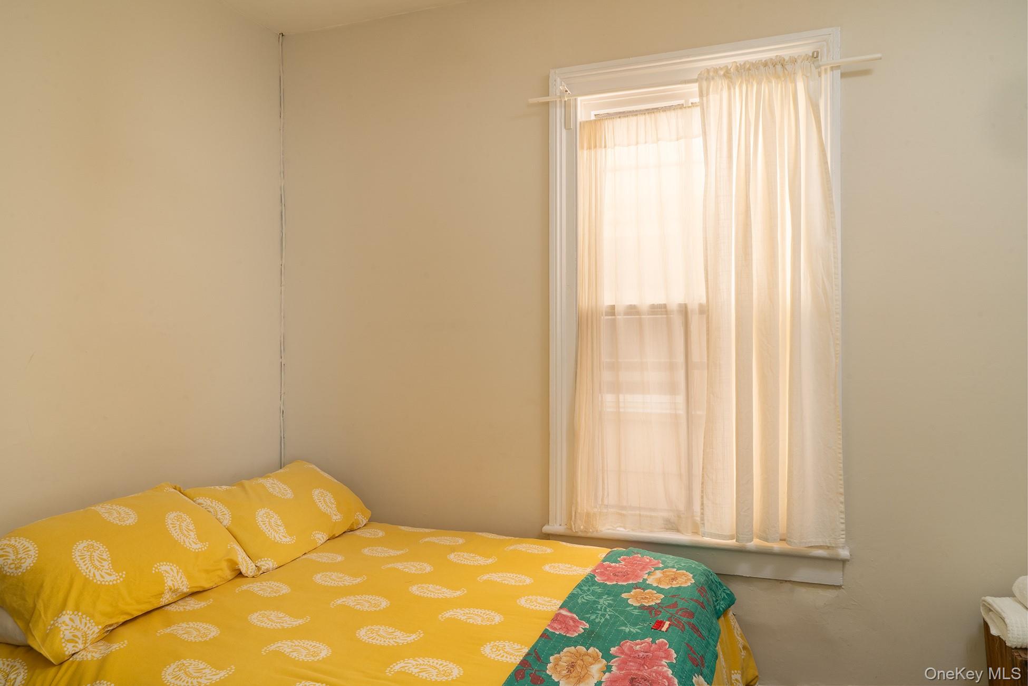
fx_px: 685
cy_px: 343
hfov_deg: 73.7
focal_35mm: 24
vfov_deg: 53.1
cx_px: 514
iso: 400
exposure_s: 6
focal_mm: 24
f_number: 16
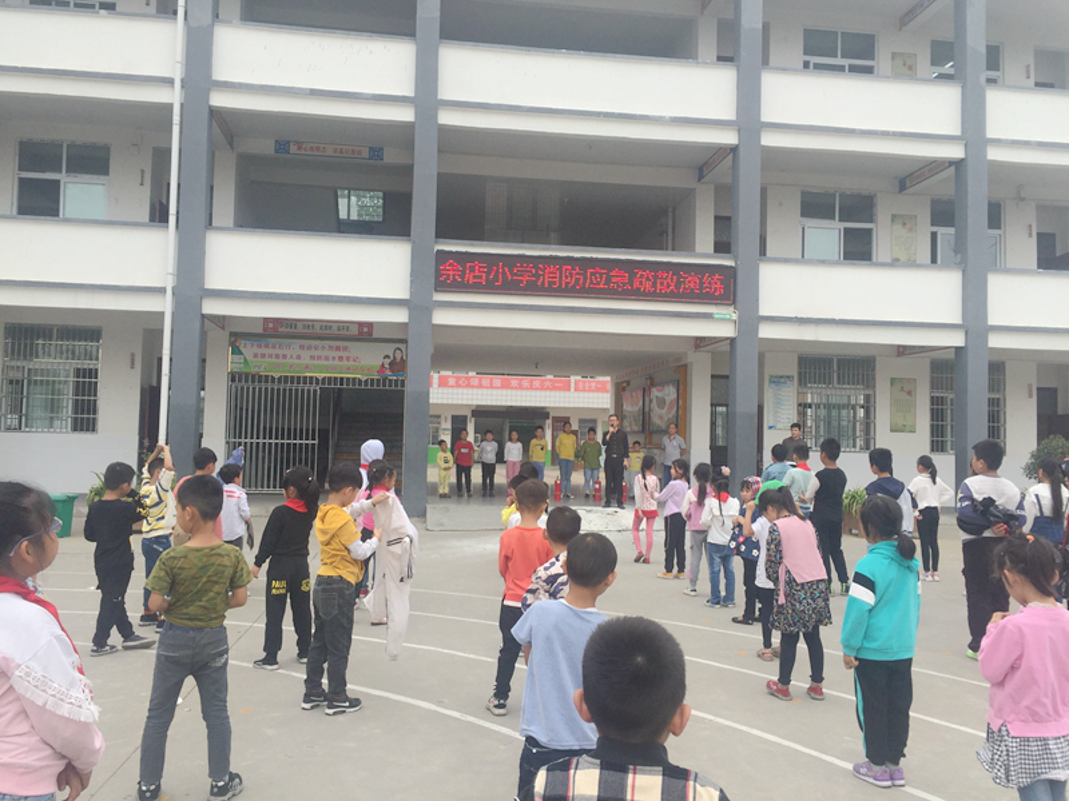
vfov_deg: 48.2
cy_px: 400
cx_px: 534
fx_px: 896
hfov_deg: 61.7
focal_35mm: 29
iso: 32
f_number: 2.2
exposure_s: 1/791
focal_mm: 4.15
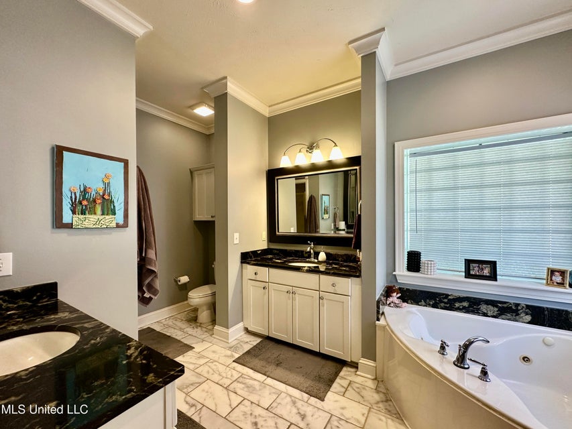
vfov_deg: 85.7
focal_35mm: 14
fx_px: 231
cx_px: 286
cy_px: 214
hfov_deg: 102.1
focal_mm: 2.22
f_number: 2.2
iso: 160
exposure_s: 1/60
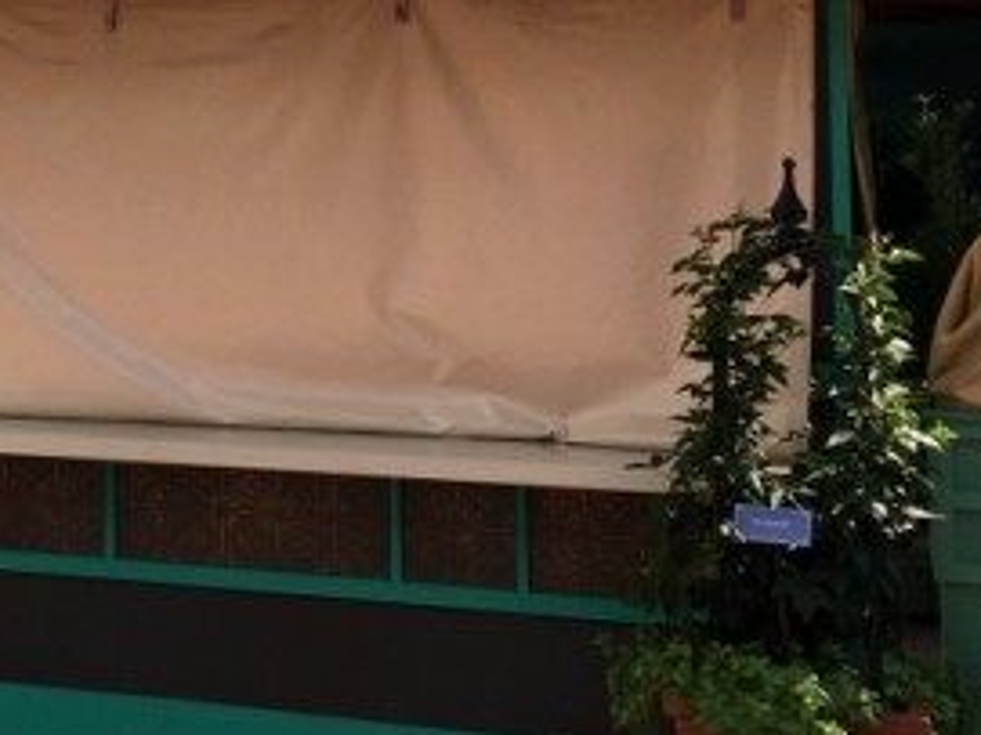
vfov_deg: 19.1
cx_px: -14
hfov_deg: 24.7
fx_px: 2125
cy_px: 24
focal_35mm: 75
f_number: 2.2
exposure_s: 1/1479
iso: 25
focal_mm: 4.15
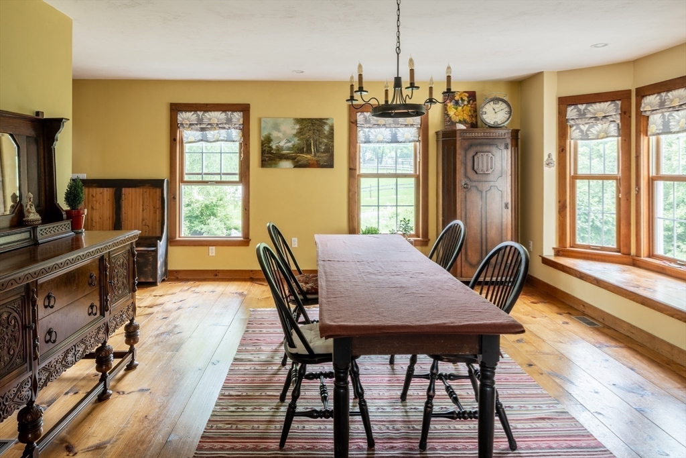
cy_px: 229
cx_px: 343
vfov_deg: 53.1
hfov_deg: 73.7
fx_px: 457
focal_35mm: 24
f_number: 18
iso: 100
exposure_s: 1/13
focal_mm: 24
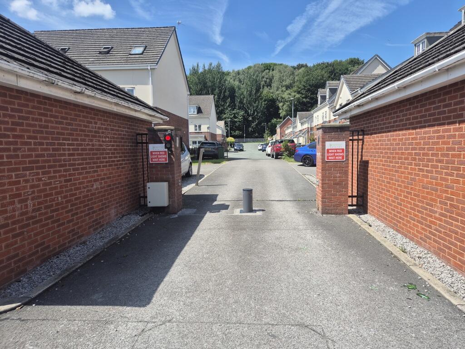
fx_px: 309
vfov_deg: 58.9
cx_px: 232
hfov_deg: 73.9
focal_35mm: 23
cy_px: 174
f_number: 1.8
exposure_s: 1/1348
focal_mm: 5.4
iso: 25
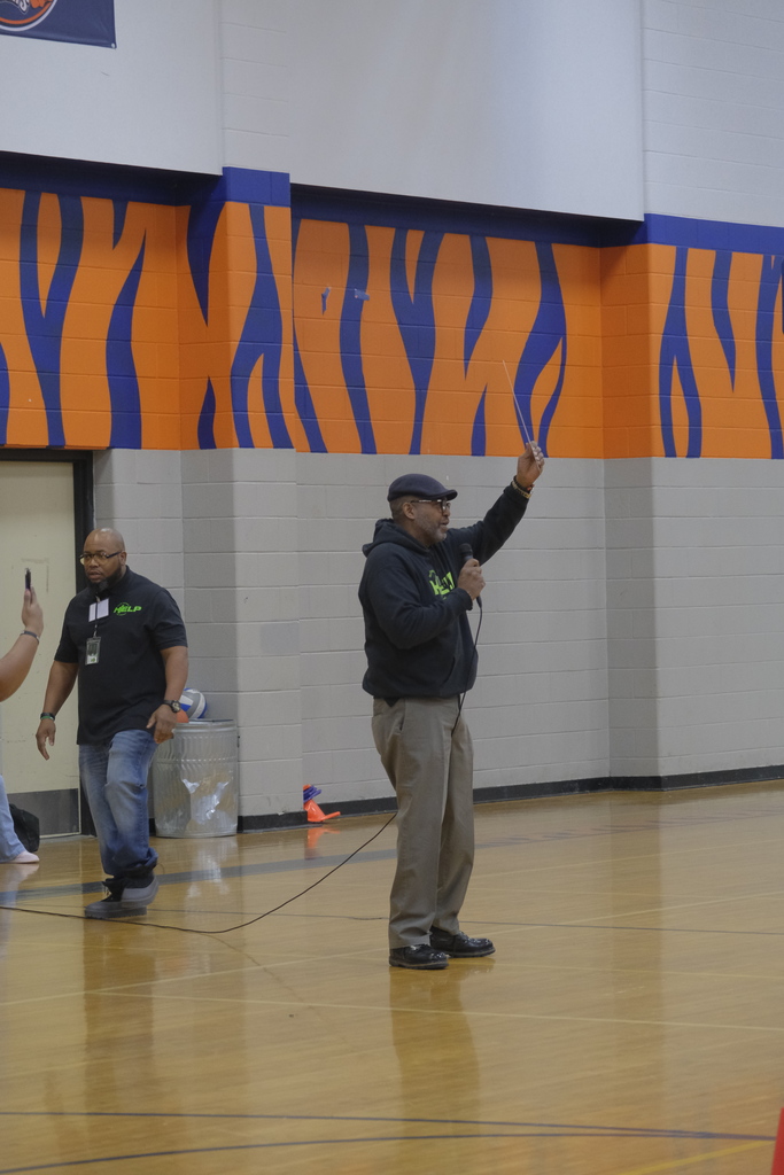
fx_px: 3918
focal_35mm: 120
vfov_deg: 17.1
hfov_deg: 11.4
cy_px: 588
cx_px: 392
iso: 2500
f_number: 4
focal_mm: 80
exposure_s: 1/120
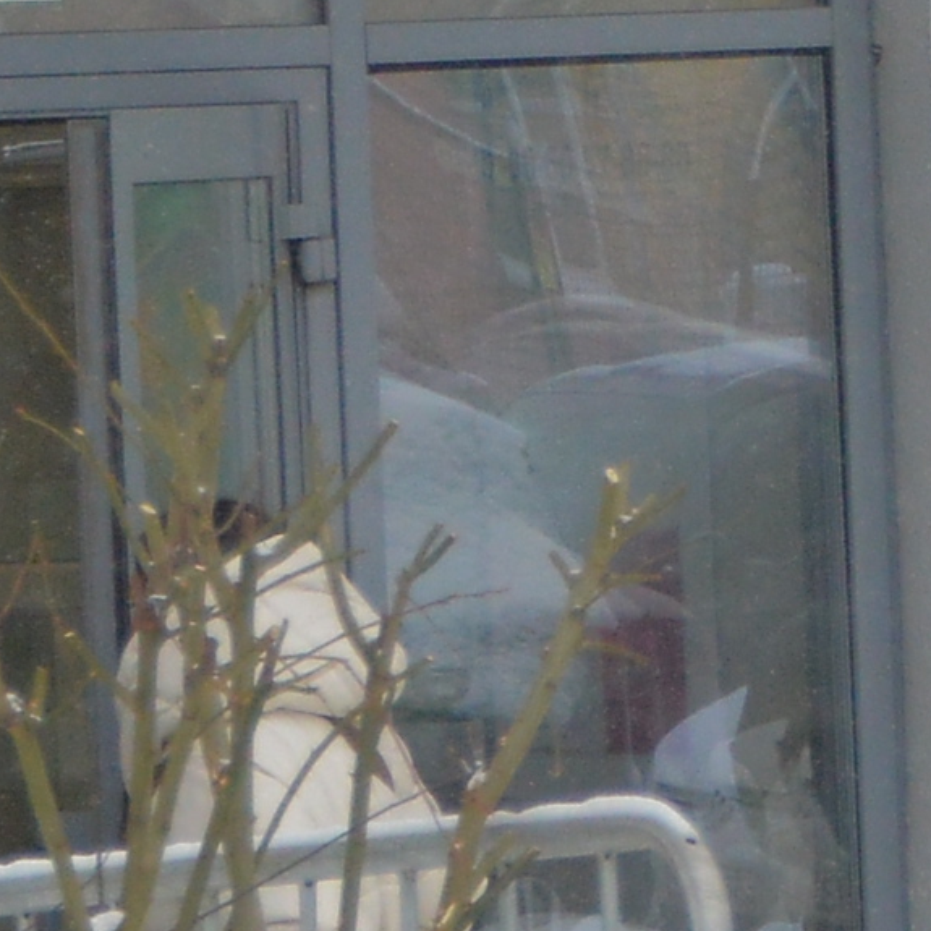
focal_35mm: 549
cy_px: 274
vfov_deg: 3.2
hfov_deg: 3.2
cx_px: 2144
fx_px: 16715
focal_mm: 55
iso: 800
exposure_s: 1/640
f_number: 5
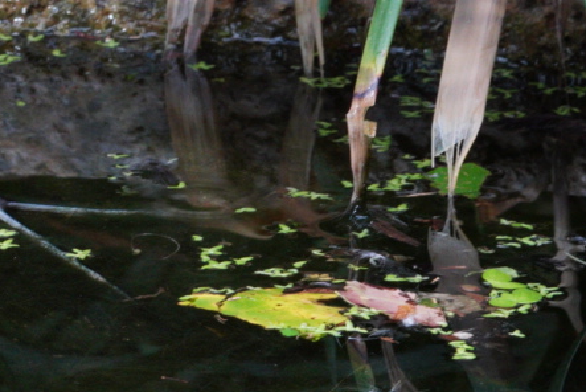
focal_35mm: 493
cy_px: -291
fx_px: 8030
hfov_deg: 4.2
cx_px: -275
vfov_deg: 2.8
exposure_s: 1/60
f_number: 10
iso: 1000
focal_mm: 90
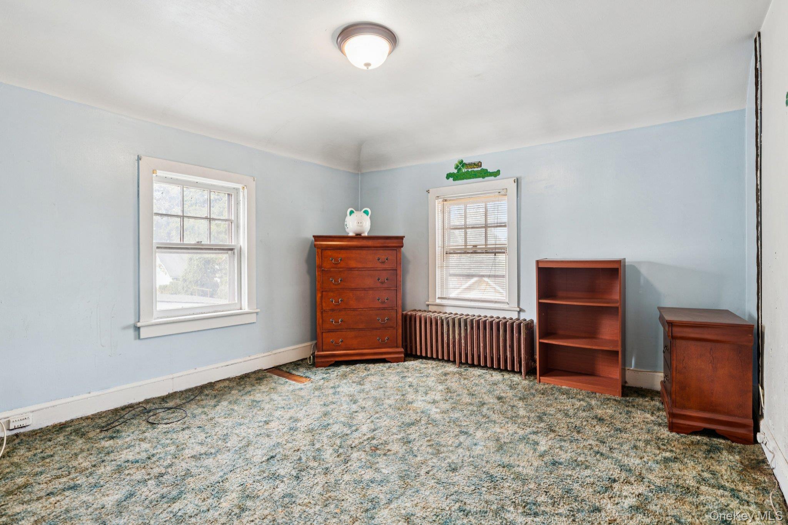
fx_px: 372
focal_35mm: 17
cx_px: 394
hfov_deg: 93.3
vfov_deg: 70.4
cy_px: 262
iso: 200
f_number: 8
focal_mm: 17
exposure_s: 1/4
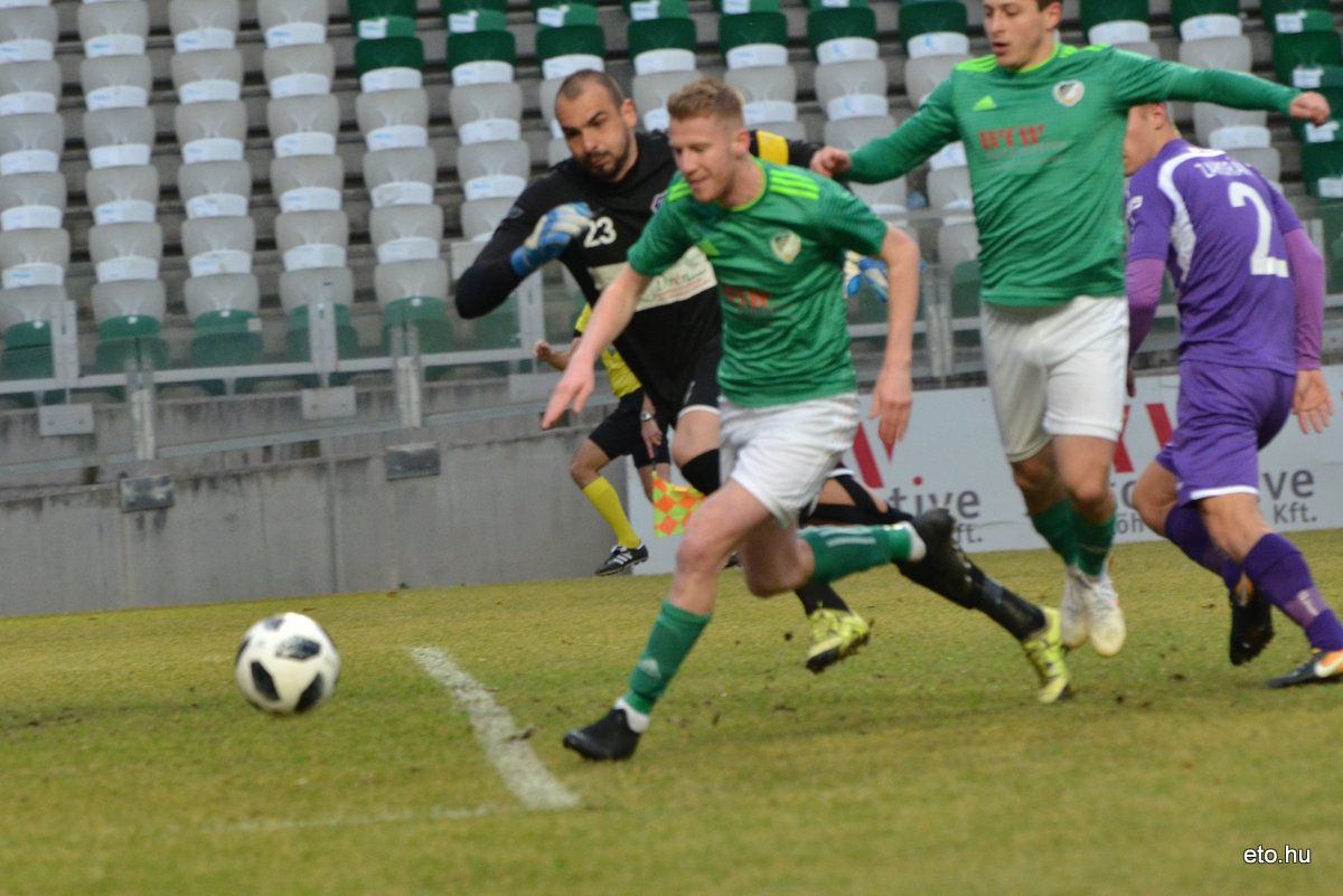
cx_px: 672
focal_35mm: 300
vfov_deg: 4.6
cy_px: 448
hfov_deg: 6.9
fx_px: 11195
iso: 1250
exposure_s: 1/500
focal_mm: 200
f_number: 5.6
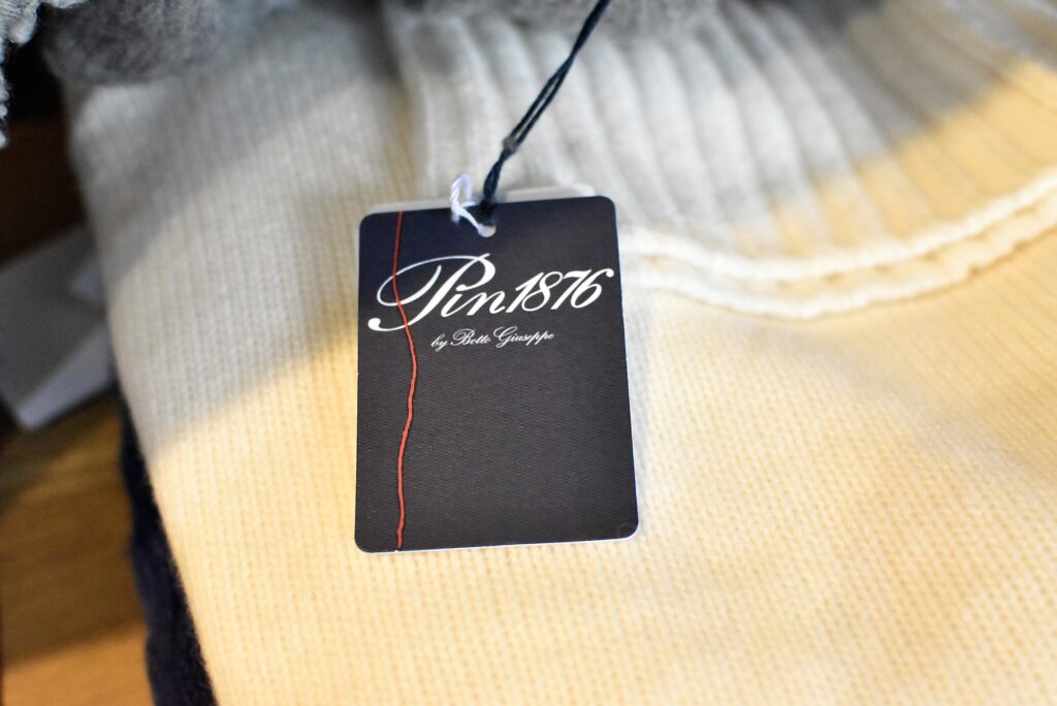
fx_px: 1542
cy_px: 353
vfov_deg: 25.8
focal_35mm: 52
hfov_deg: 37.8
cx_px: 528
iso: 6400
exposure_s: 1/800
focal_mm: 35
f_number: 3.2
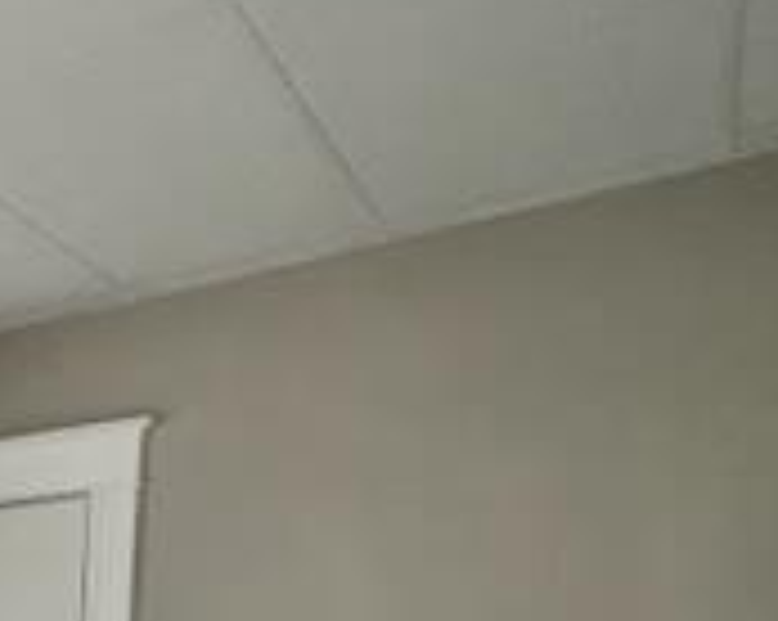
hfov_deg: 27.9
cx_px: -369
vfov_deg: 25.8
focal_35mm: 47
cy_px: 873
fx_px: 1081
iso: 80
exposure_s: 1/99
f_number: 1.8
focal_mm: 1.57
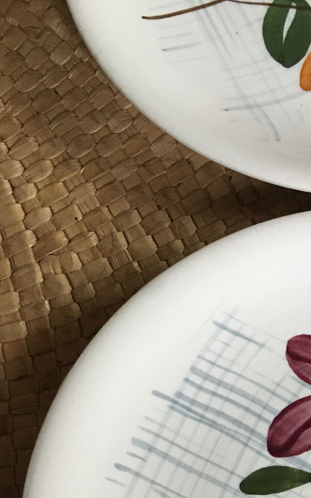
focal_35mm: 66
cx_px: 397
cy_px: 525
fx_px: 895
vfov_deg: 28.6
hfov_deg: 18.4
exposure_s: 1/33
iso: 250
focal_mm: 4.15
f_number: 2.2
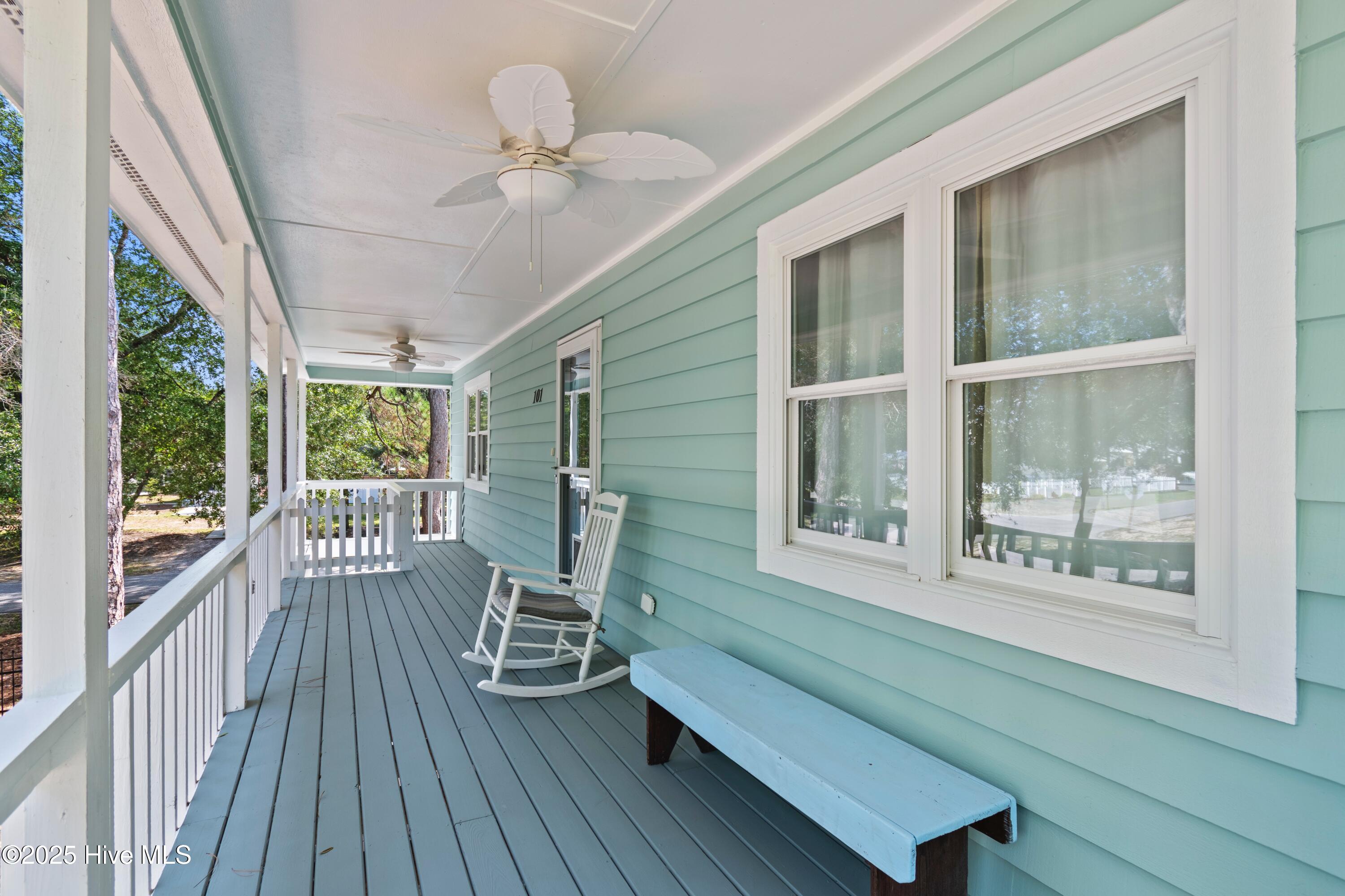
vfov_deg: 70.4
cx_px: 672
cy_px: 448
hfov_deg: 93.3
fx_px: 635
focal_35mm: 17
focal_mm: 11.5
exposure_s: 1/25
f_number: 4.8
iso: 100
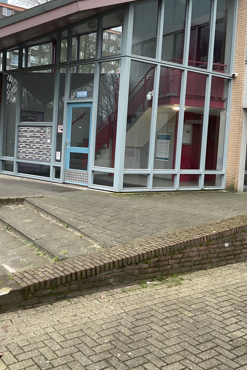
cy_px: 161
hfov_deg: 34.6
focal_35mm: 38
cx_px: 74
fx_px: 391
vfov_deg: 50.6
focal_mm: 3
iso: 64
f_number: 1.8
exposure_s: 1/60
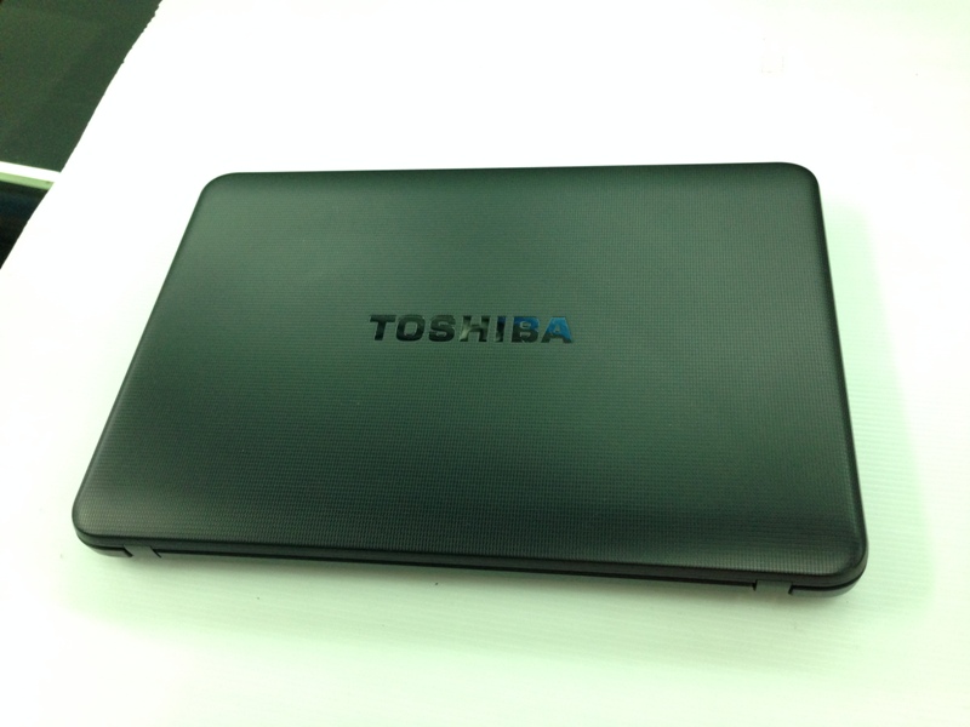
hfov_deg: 55.4
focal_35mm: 33
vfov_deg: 42.9
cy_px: 364
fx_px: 925
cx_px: 485
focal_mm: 4.12
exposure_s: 1/20
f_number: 2.4
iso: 160
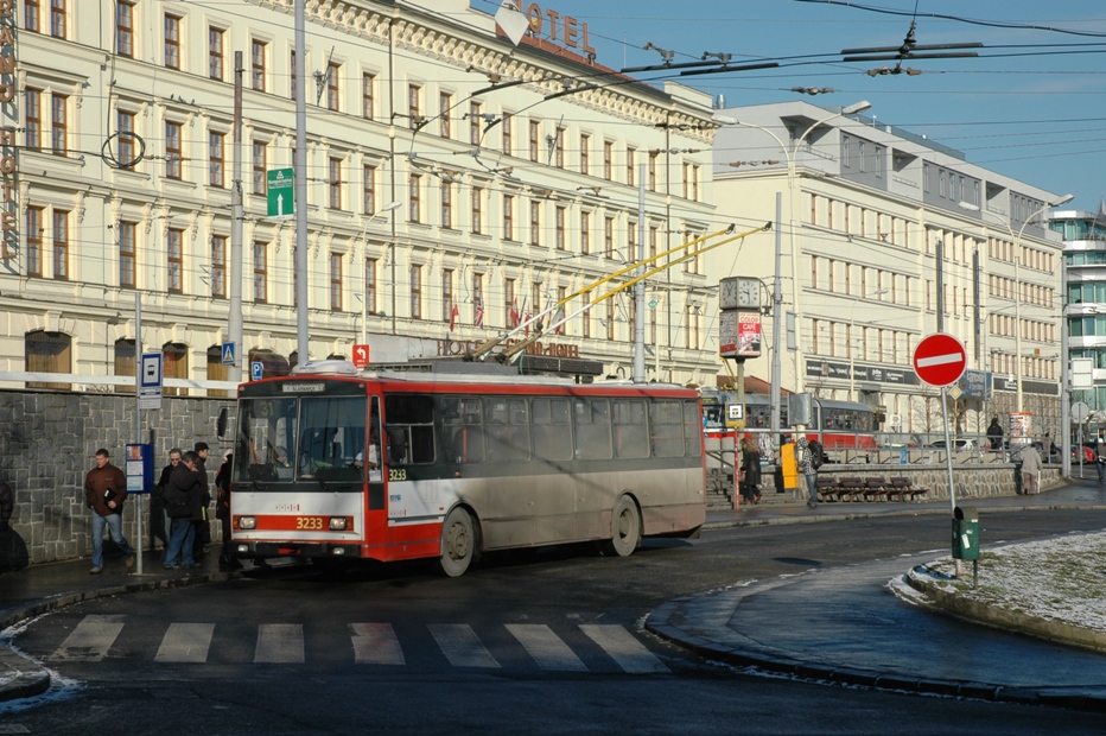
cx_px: 553
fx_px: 2210
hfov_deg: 28.1
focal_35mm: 72
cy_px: 368
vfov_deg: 18.9
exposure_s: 1/400
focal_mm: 48
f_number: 10
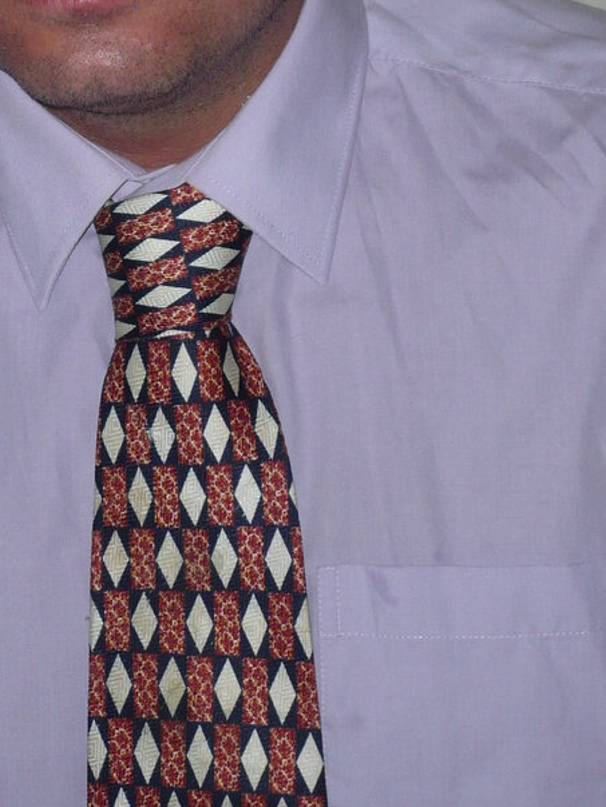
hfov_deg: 10.0
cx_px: 58
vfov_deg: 13.3
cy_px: 11
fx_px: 3431
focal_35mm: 147
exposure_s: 1/30
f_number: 4.2
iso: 100
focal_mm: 12.2
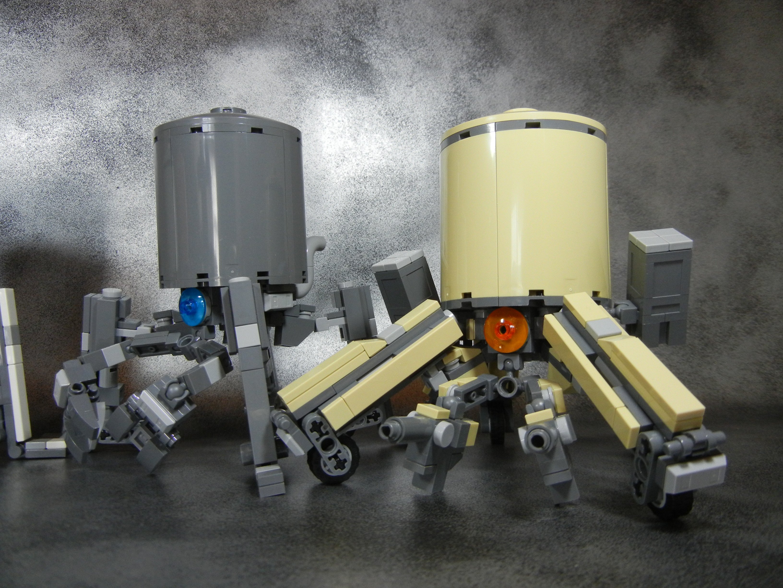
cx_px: 392
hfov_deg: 60.0
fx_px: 679
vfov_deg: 46.8
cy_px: 294
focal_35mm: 30
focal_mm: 5.4
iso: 400
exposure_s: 1/86.5
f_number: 3.5
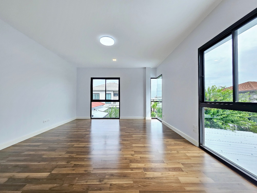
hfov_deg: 106.2
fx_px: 97
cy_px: 96
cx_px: 128
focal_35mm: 13
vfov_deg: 89.9
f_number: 2.2
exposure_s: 1/370
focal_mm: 1.74
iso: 100
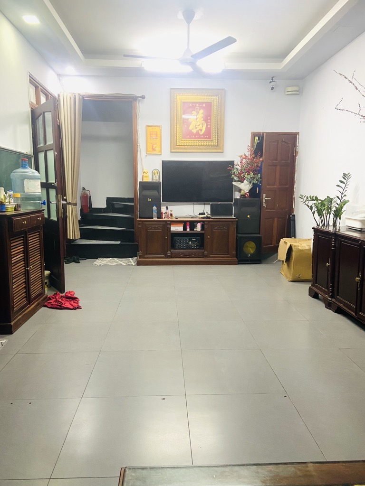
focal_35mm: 26
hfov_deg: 53.1
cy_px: 243
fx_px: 366
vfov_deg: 67.3
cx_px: 182
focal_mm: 4.25
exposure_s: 1/50
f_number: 1.8
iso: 160
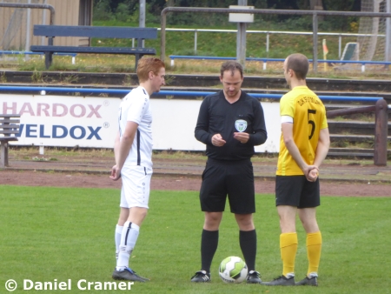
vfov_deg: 2.1
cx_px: 196
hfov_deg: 2.8
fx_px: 8137
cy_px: 147
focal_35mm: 720
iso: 400
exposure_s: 1/80
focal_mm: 129
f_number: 8
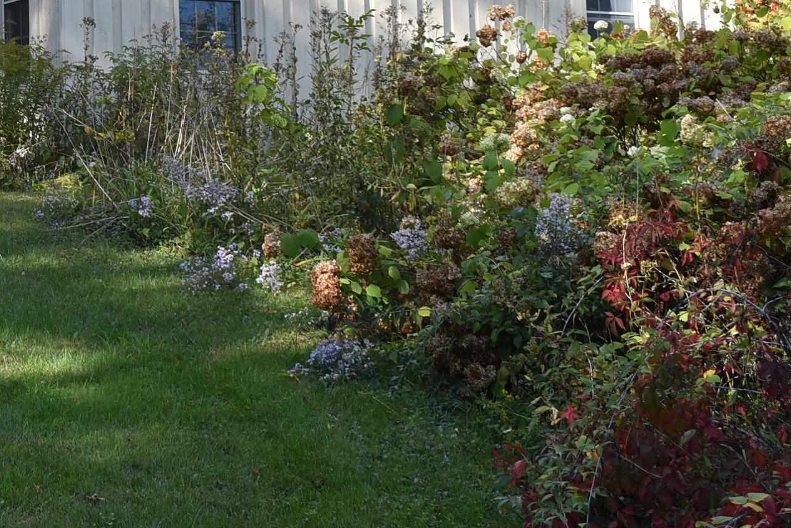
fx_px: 2246
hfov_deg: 19.1
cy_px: -48
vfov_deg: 13.2
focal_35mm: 102
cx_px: -101
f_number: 6.3
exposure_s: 1/250
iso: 200
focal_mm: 29
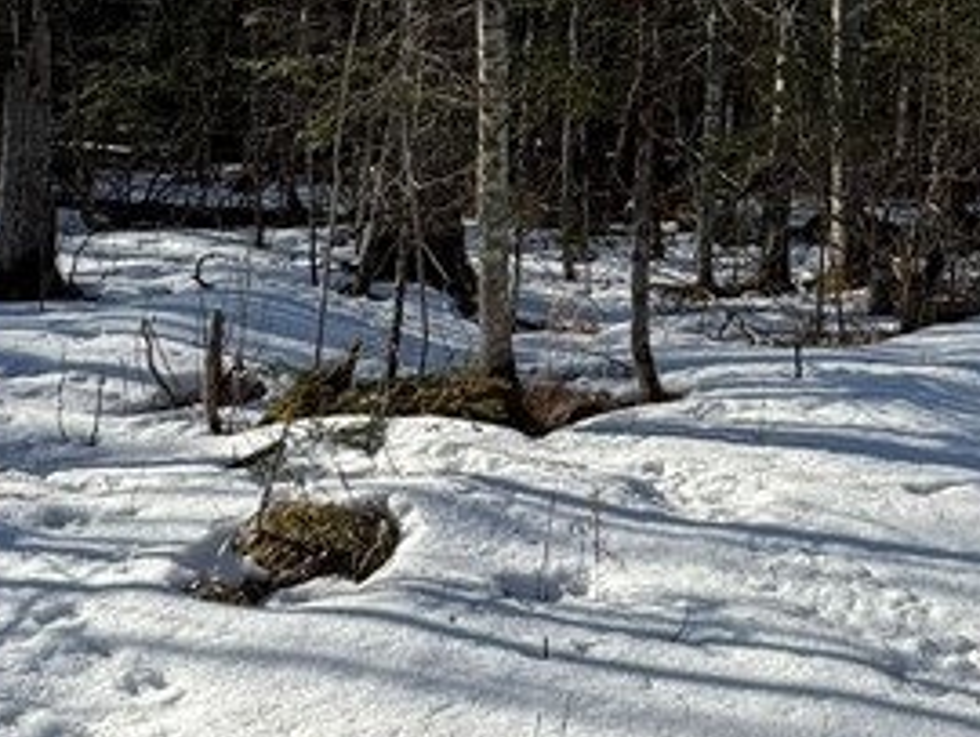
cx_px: 991
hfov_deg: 33.0
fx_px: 1502
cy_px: -15
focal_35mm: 53
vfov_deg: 26.0
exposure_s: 1/700
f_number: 2.2
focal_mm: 2.22
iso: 50
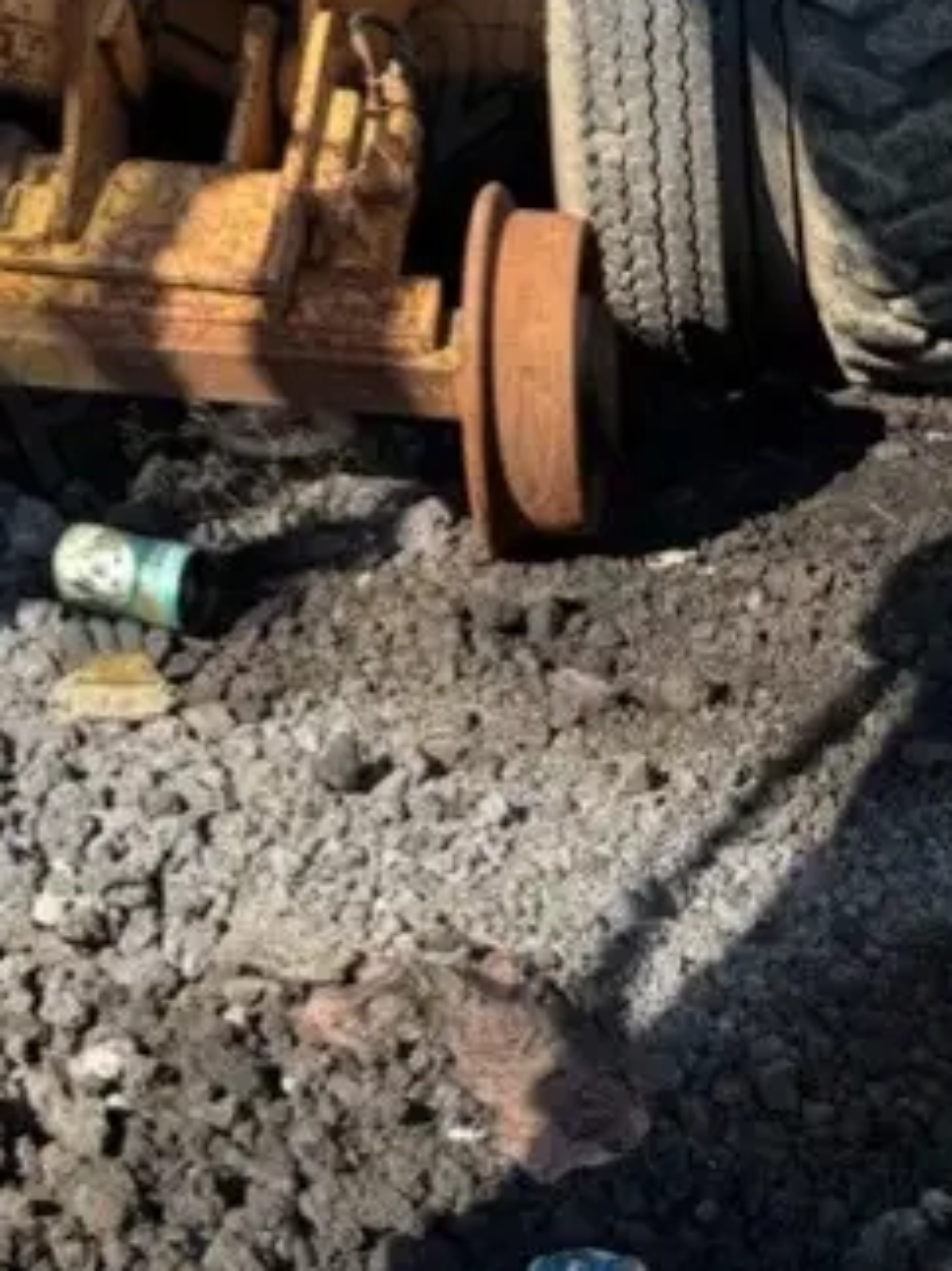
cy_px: -740
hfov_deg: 14.2
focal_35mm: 99
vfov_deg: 17.5
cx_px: -362
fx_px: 3633
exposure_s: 1/2833
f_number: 1.78
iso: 80
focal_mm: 6.76
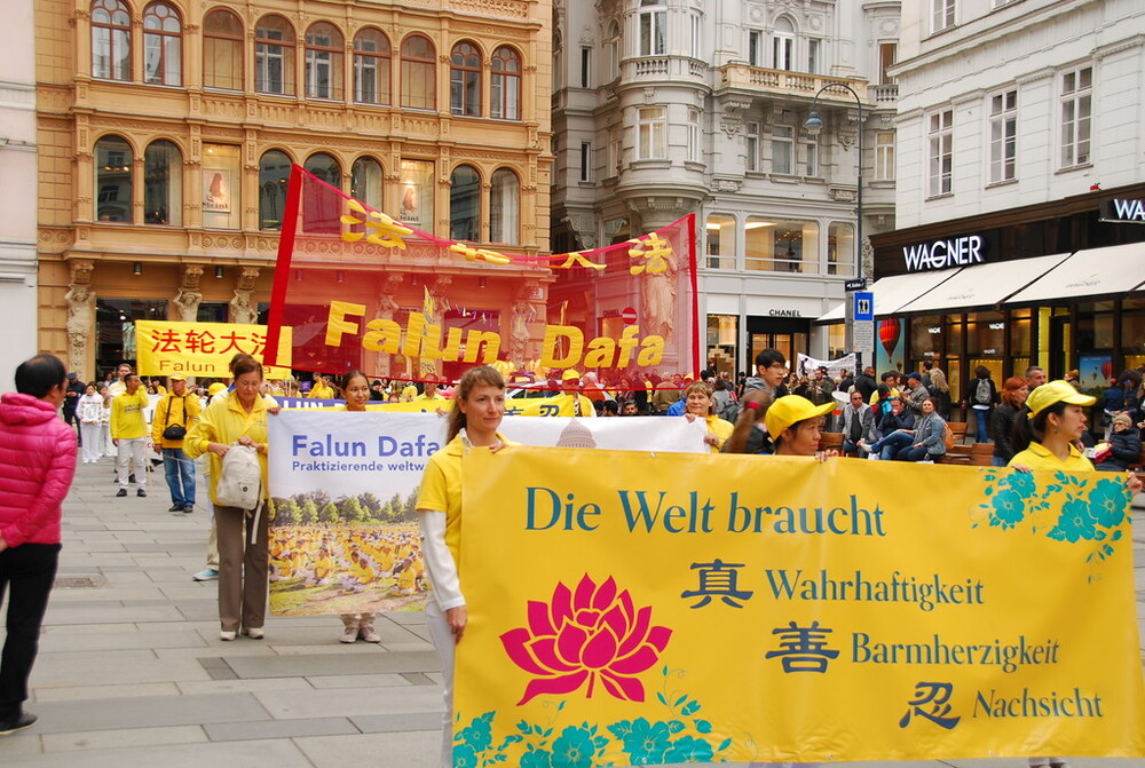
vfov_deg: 31.0
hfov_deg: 44.9
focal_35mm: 44
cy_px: 384
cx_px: 572
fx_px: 1386
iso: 160
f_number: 5
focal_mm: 29
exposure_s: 1/60
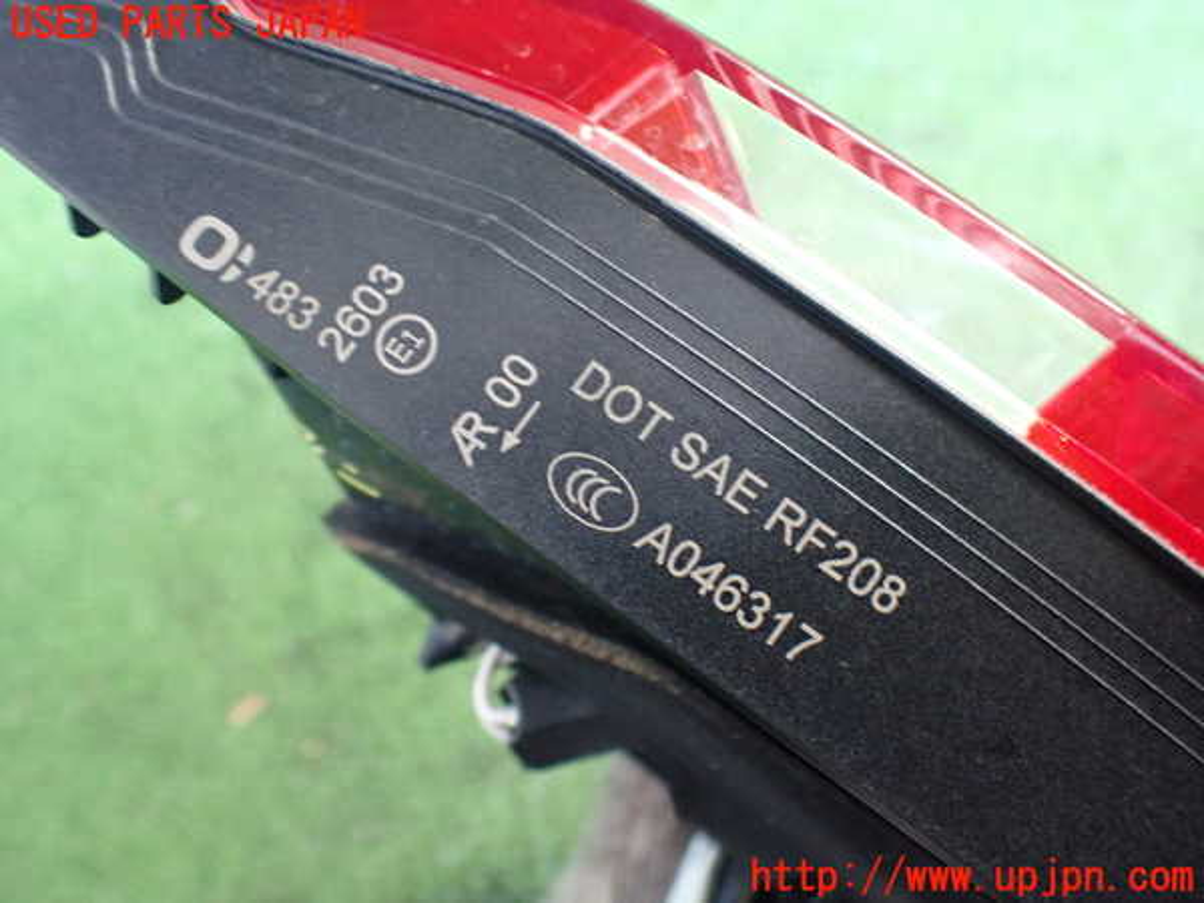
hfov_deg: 60.0
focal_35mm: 30
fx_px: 1043
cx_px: 602
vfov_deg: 46.8
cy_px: 452
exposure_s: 1/30
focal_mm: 5.4
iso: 800
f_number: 2.3
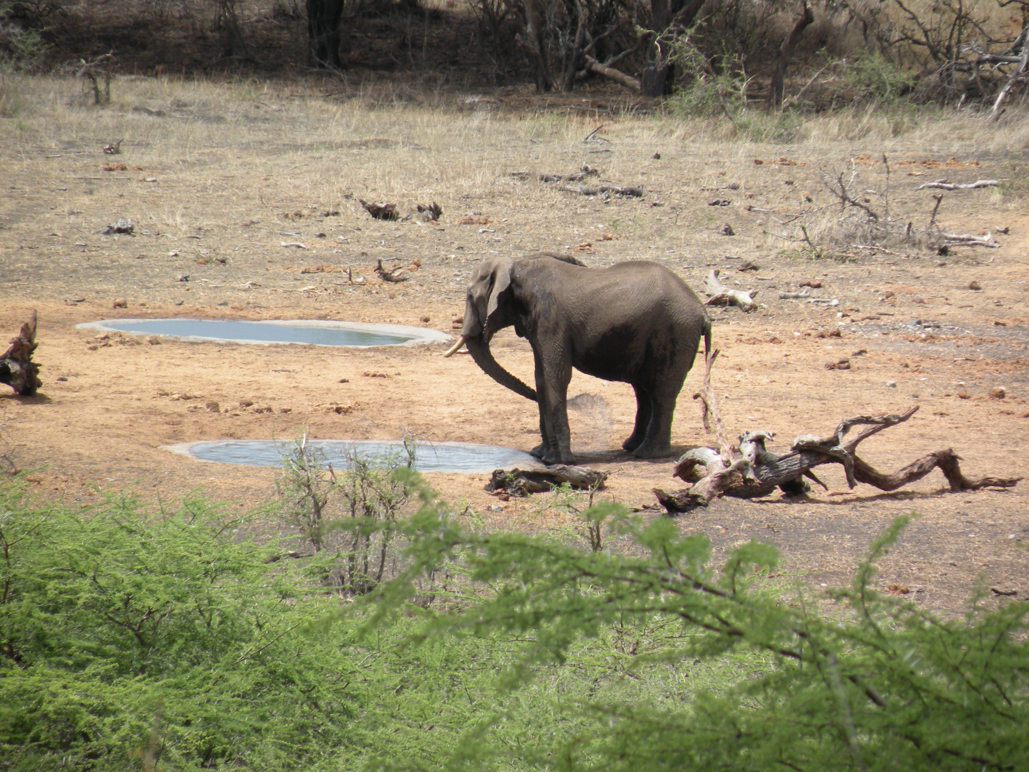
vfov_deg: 3.1
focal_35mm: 486
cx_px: 514
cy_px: 386
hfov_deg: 4.1
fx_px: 14447
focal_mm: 84.2
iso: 64
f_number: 5.6
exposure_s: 1/360
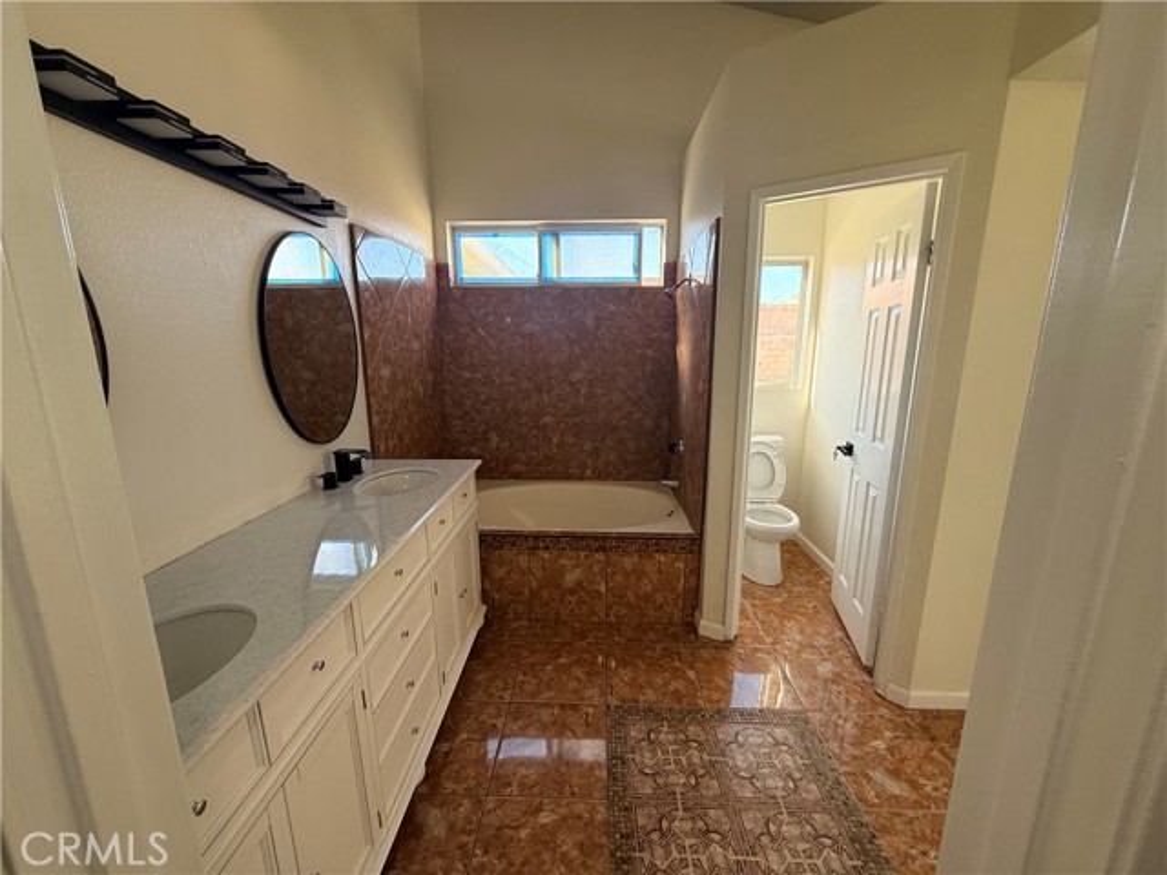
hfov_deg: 102.1
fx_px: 472
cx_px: 584
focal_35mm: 14
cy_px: 438
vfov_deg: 85.7
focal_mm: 2.22
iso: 64
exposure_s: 1/99
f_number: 2.2
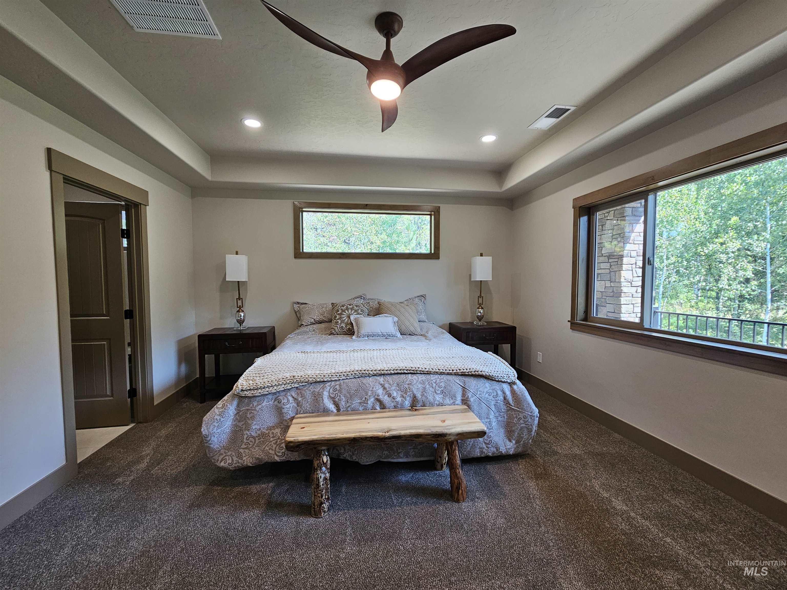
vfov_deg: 89.9
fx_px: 296
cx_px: 394
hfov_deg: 106.2
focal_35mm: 13
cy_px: 295
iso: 80
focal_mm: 2.2
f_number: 2.2
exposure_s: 1/60
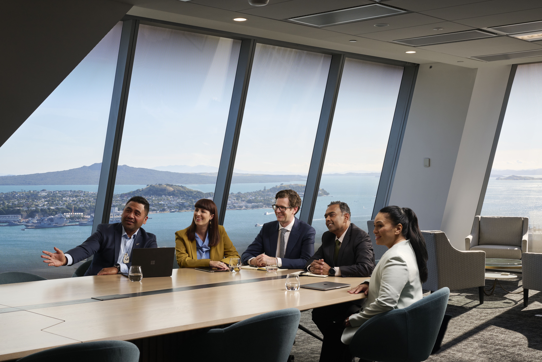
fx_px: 753
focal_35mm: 50
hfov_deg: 39.6
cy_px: 181
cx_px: 271
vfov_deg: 27.0
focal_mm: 50
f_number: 16
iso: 200
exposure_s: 1/60
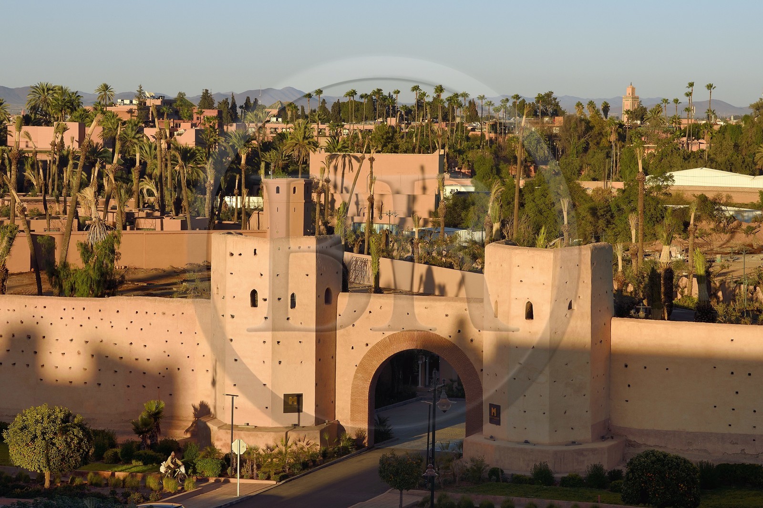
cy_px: 254
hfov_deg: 20.0
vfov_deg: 13.4
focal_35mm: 102
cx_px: 382
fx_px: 2161
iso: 200
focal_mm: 102
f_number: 11
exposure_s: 1/250
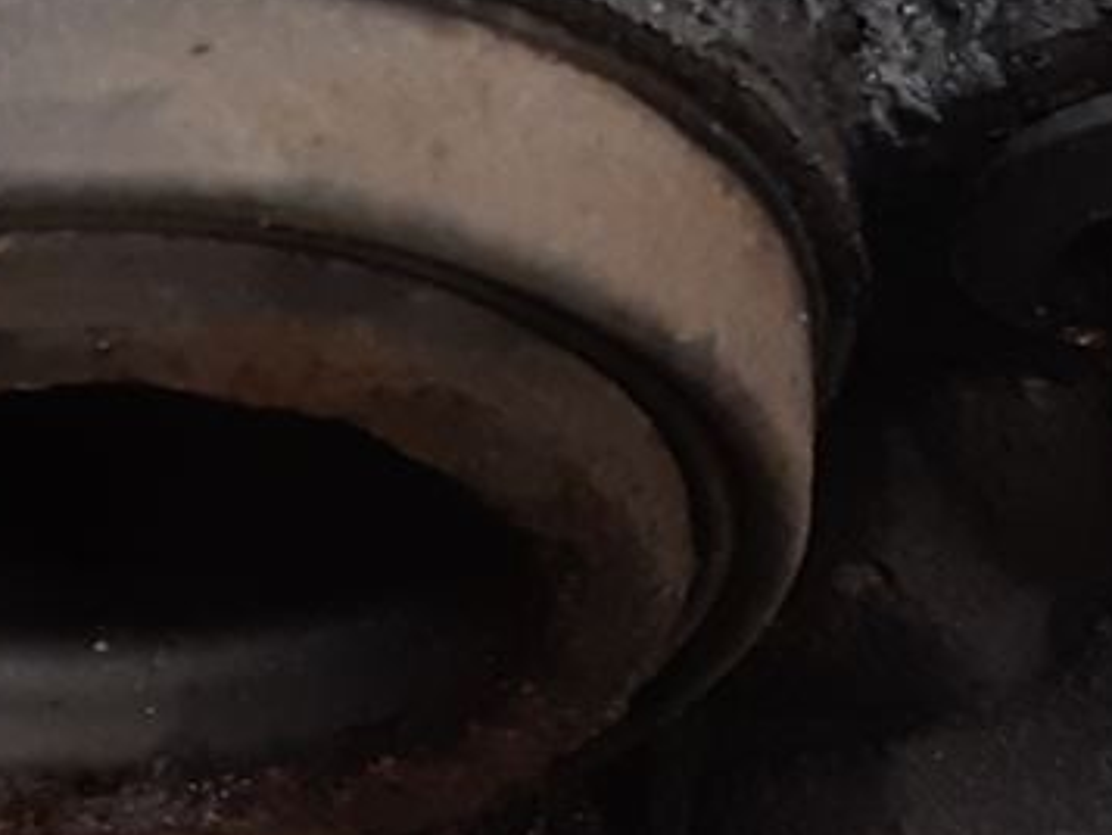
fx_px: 4788
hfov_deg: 12.9
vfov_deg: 9.9
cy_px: 726
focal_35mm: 149
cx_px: -190
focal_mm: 3.93
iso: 160
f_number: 1.7
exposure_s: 1/50
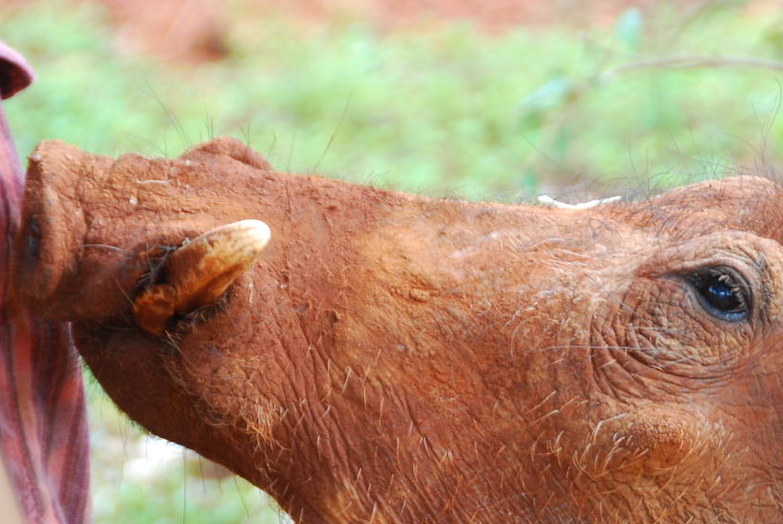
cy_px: 424
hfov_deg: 6.0
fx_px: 7490
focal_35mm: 344
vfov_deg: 4.0
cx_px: 596
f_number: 5.6
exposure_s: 1/60
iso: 250
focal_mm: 120
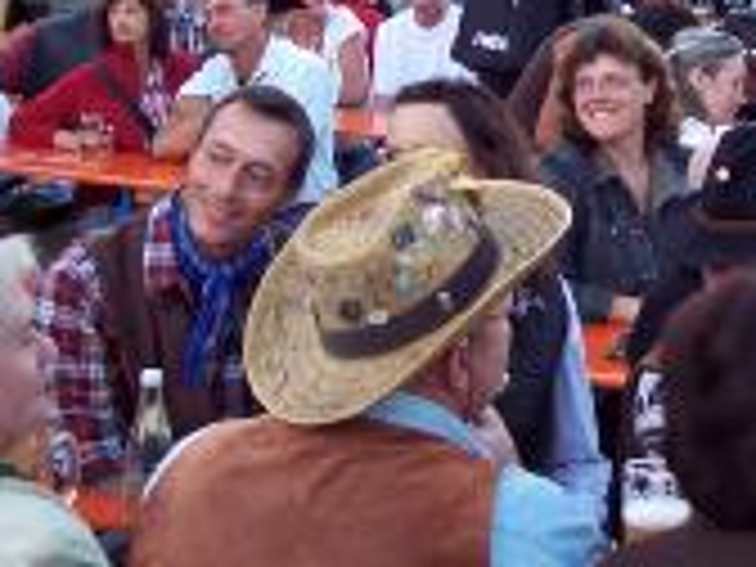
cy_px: -137
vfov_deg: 12.4
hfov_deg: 16.8
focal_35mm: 116
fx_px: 2533
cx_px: 657
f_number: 3.4
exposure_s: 1/30
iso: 140
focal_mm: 8
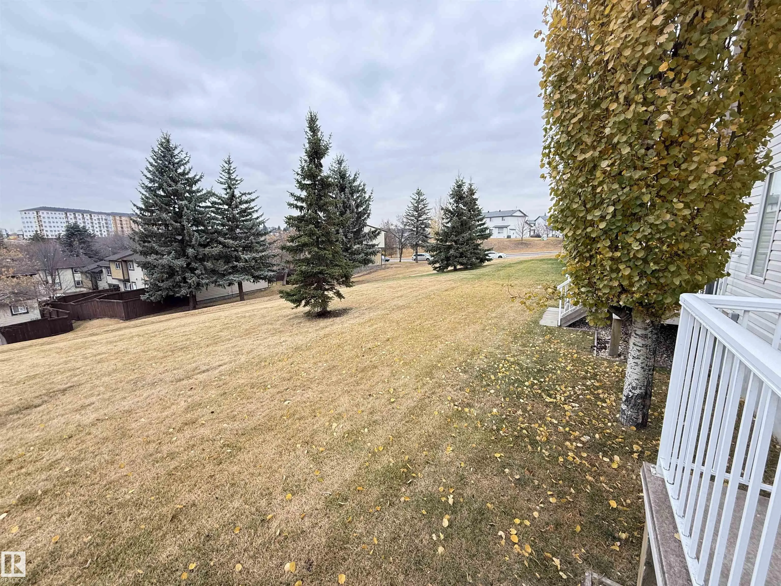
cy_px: 293
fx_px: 316
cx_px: 390
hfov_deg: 102.1
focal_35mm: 14
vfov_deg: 85.7
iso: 64
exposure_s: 1/105
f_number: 2.2
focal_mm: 2.22
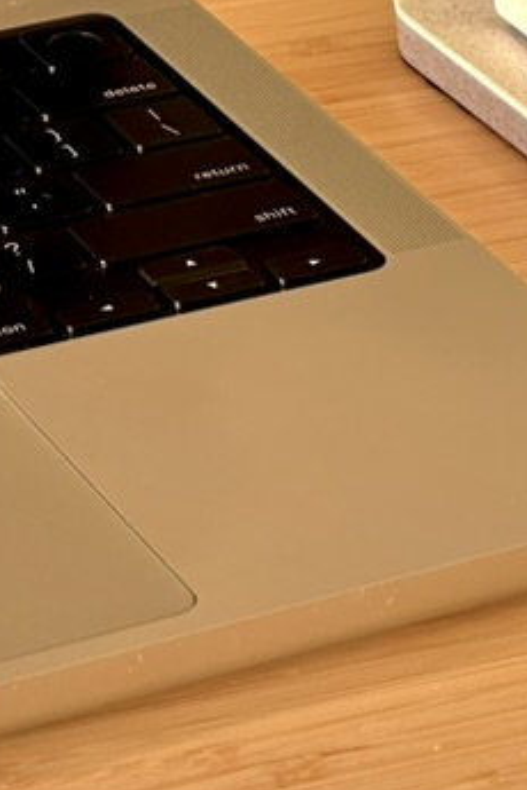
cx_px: 566
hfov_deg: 5.8
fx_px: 5226
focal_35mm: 238
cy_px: -353
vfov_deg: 8.5
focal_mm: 9
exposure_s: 1/200
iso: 50
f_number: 2.8
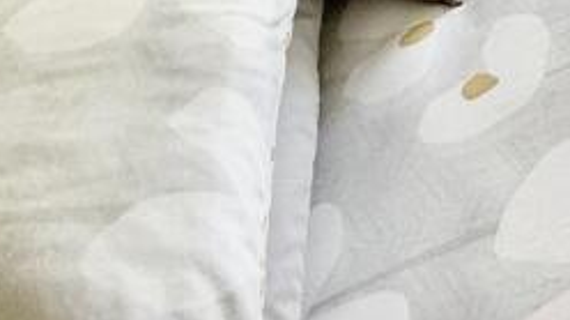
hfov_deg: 23.1
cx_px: 956
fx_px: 951
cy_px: -557
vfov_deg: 12.3
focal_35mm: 63
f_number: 2.2
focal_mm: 2.22
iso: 160
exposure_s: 1/99
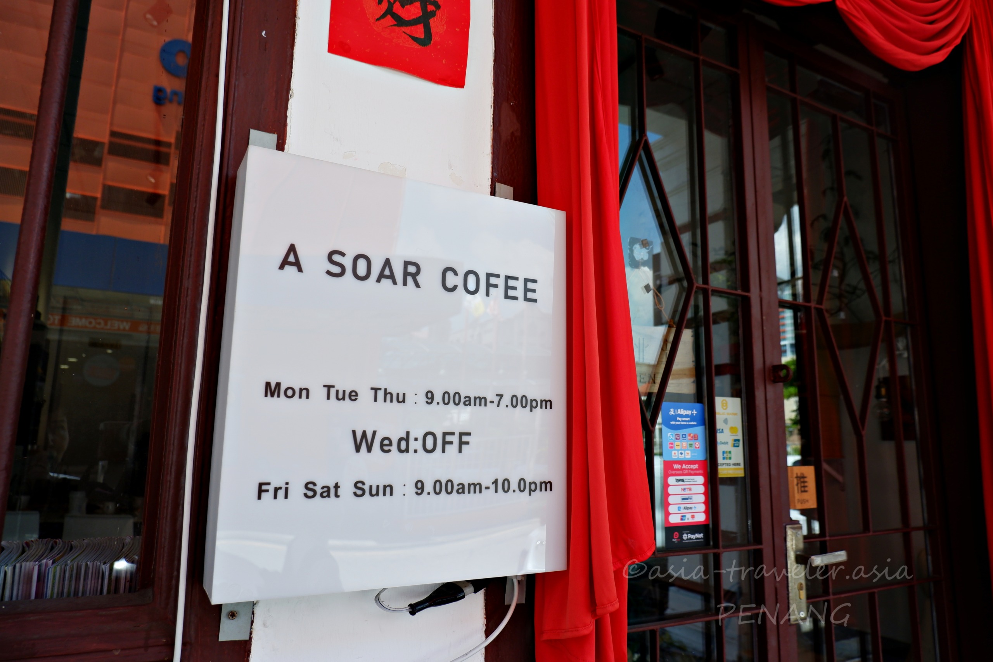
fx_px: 634
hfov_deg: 76.1
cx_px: 496
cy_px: 331
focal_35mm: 23
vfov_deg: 55.1
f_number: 4.5
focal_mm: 15
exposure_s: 1/280
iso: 200
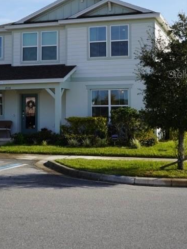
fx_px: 425
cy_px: 74
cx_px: 79
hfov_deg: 24.8
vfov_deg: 32.3
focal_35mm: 59
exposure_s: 1/640
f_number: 5
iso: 100
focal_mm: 37
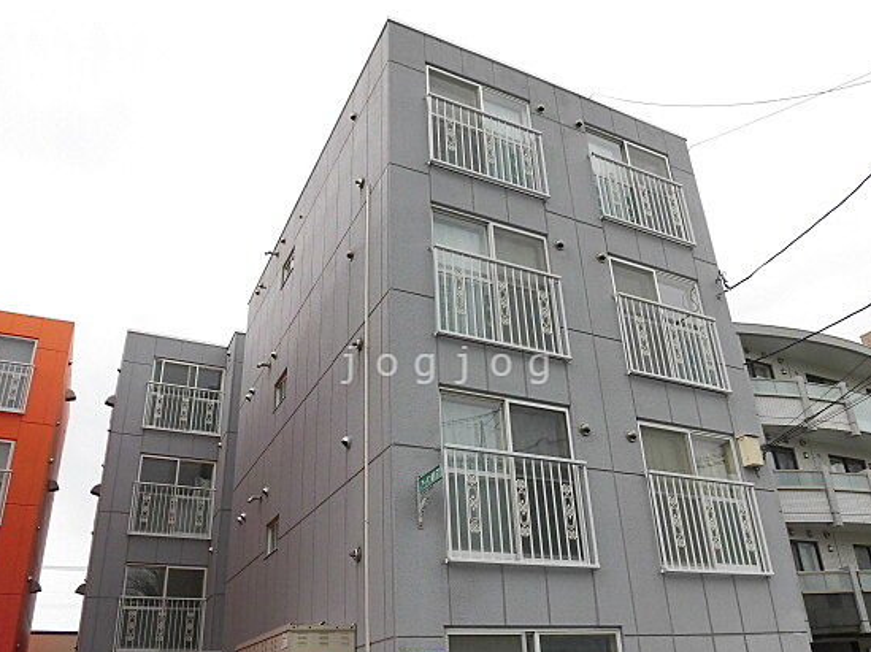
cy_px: 365
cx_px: 449
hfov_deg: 63.5
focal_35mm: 28
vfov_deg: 49.6
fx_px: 704
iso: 100
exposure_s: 1/320
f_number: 3.1
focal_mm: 4.3
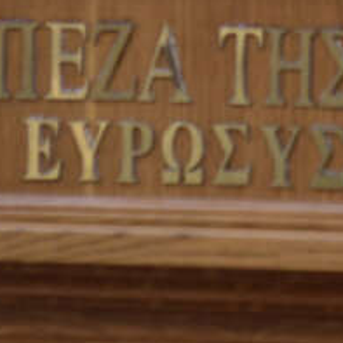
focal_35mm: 1029
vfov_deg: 1.7
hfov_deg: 1.7
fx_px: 11536
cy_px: -263
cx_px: 595
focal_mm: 185
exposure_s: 1/200
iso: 1000
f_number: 5.6
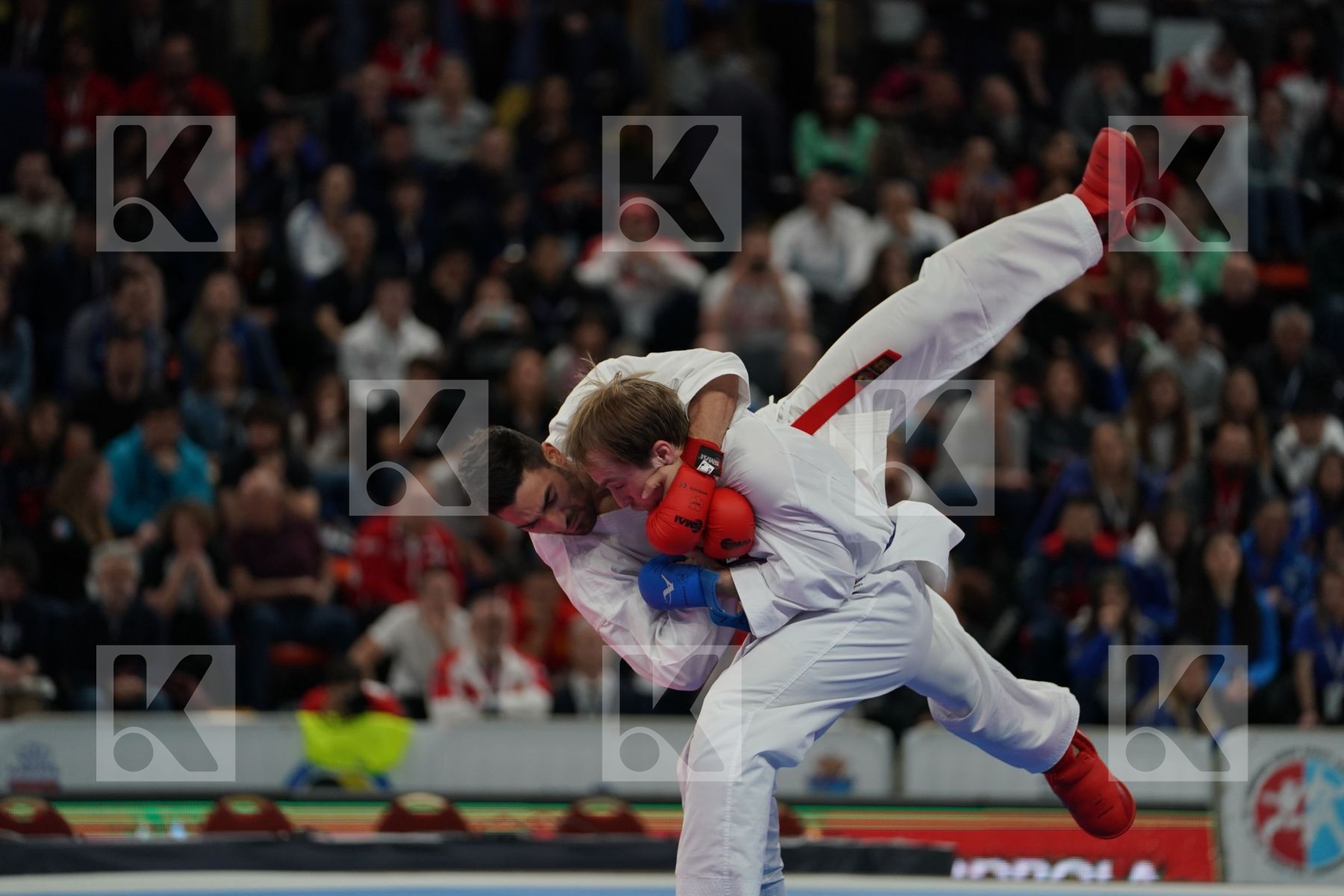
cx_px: 672
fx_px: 6458
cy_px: 448
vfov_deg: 7.9
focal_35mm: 173
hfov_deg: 11.9
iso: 1250
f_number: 2.8
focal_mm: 173
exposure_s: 1/1000
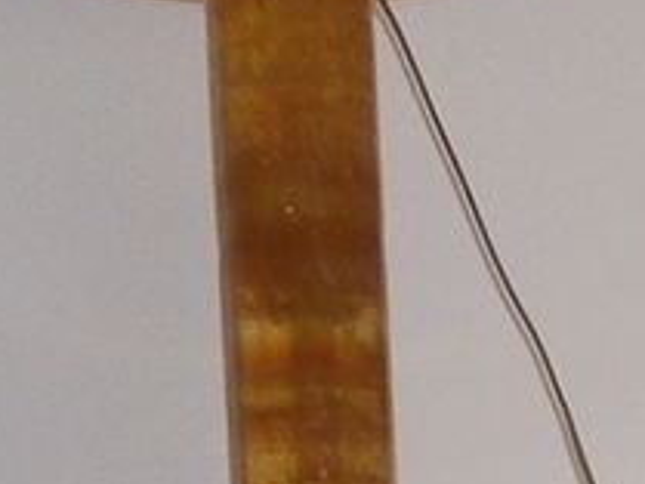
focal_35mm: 207
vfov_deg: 6.2
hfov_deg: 9.3
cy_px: 1813
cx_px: 920
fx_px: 3859
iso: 125
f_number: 2.9
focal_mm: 4.8
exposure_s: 1/30
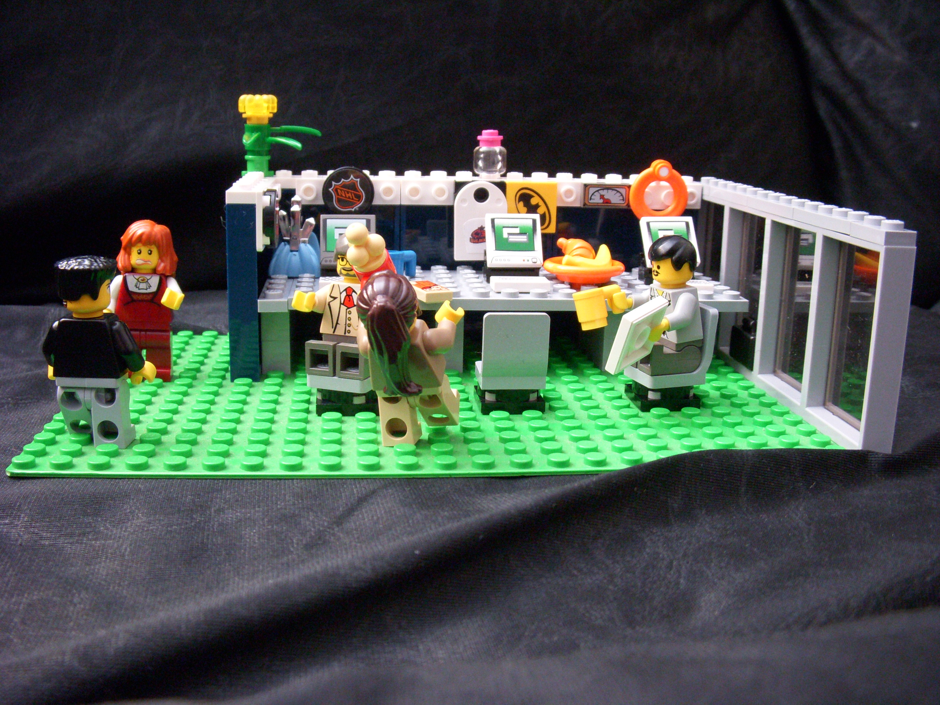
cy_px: 352
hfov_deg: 49.0
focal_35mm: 38
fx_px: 1032
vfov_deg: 37.7
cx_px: 470
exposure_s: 1/8
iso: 400
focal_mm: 6.3
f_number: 3.3
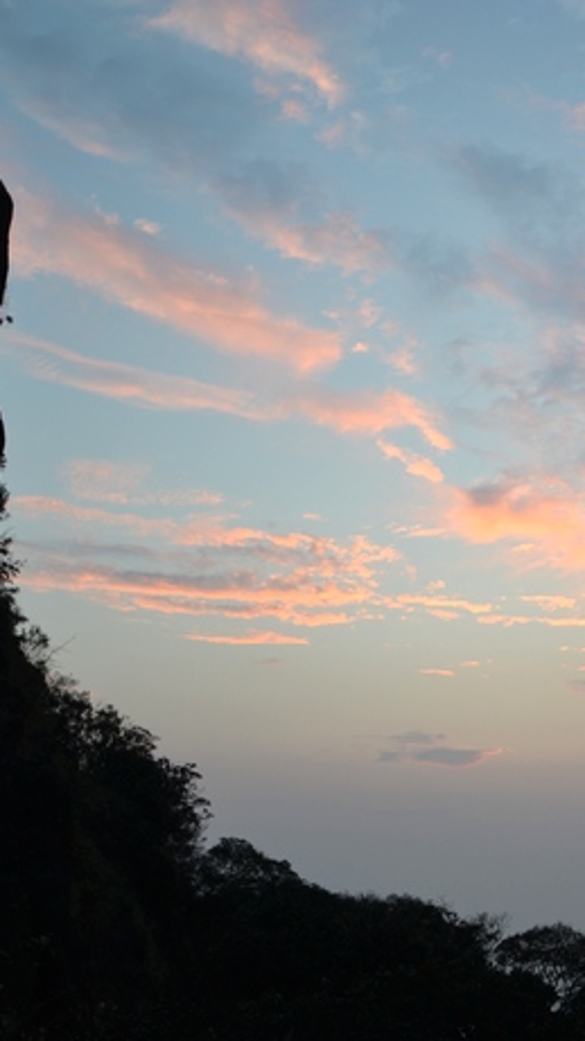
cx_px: 709
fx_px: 1187
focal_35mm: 43
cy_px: 520
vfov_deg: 47.4
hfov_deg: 24.9
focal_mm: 18
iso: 100
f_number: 3.5
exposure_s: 1/40
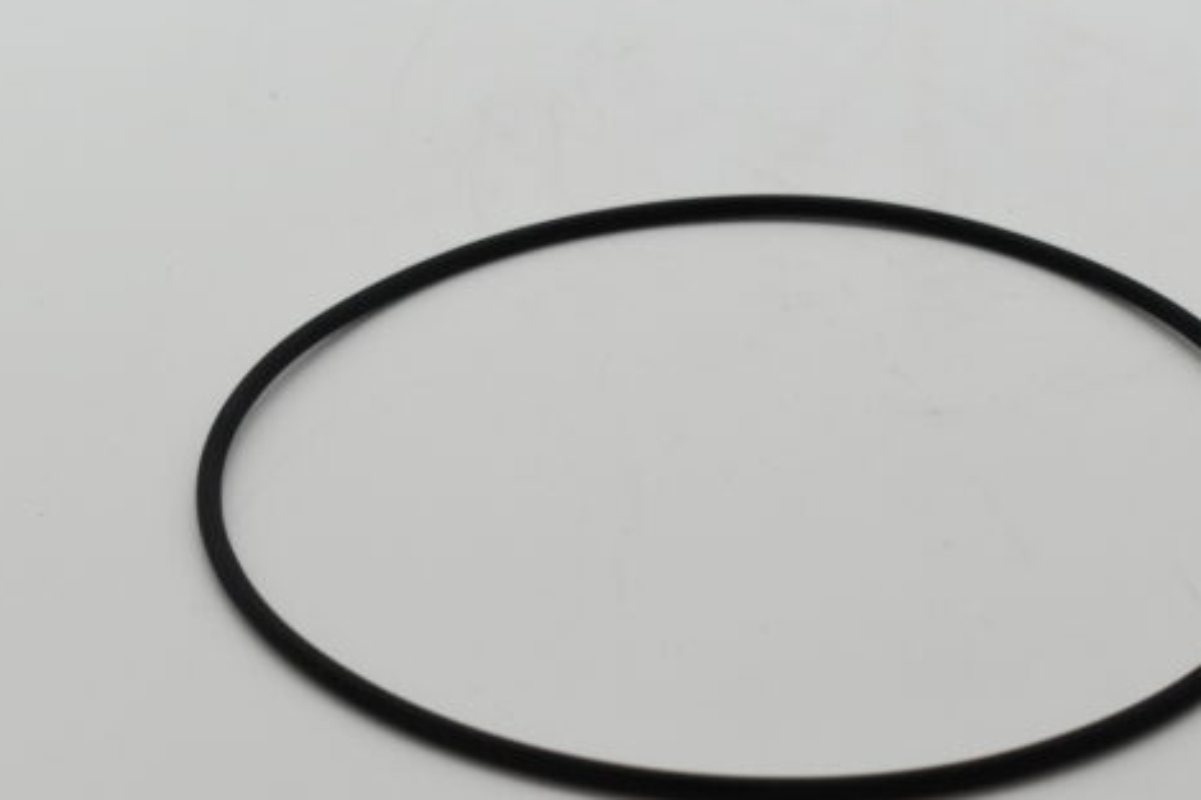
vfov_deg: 14.9
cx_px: 728
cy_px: 435
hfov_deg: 22.1
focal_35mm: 92
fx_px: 3068
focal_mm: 48
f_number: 8
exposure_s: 1/2000
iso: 1600
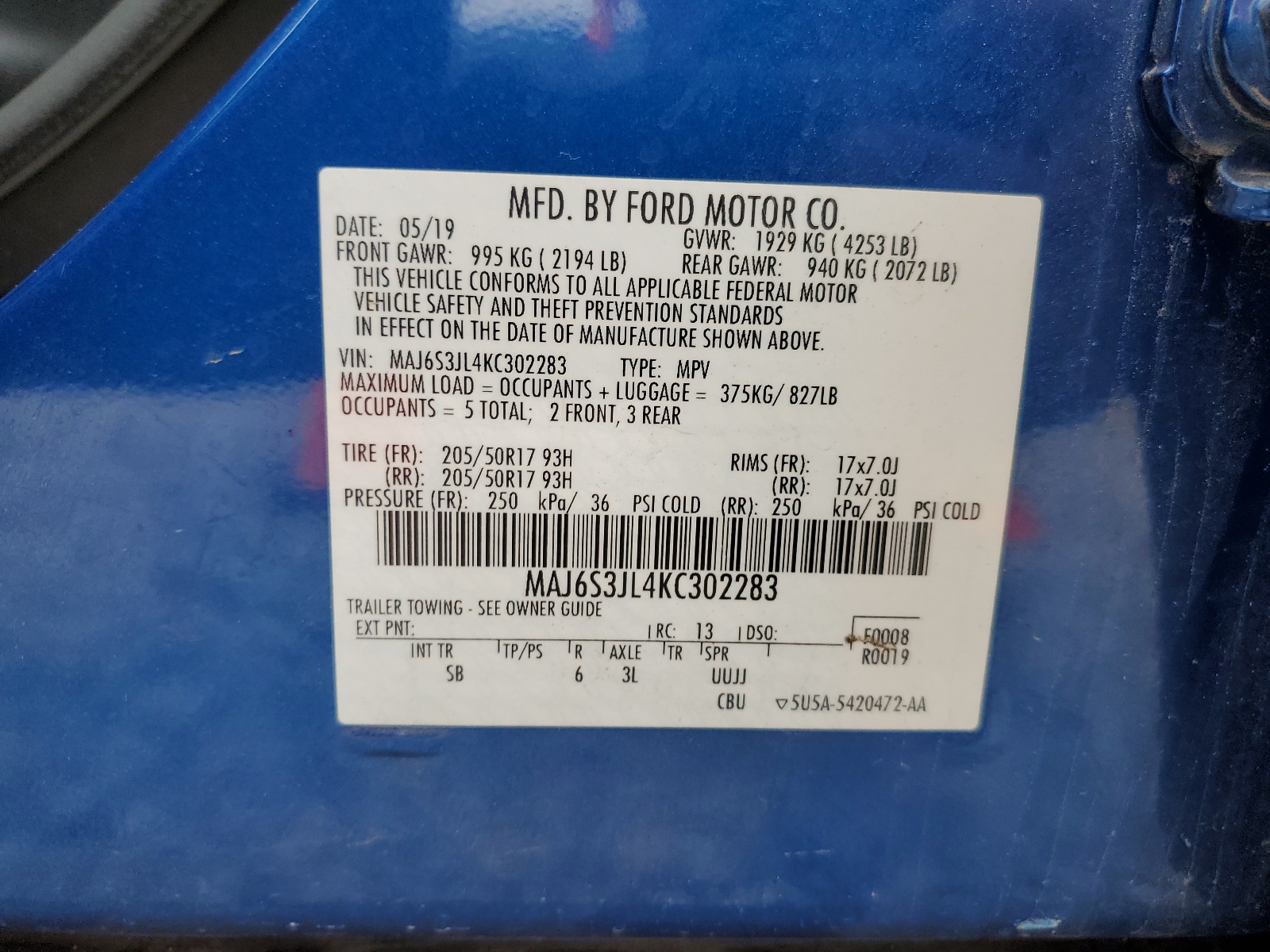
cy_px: 476
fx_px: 954
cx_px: 635
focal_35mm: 26
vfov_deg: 53.1
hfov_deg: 67.3
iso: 50
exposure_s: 1/204
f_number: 1.5
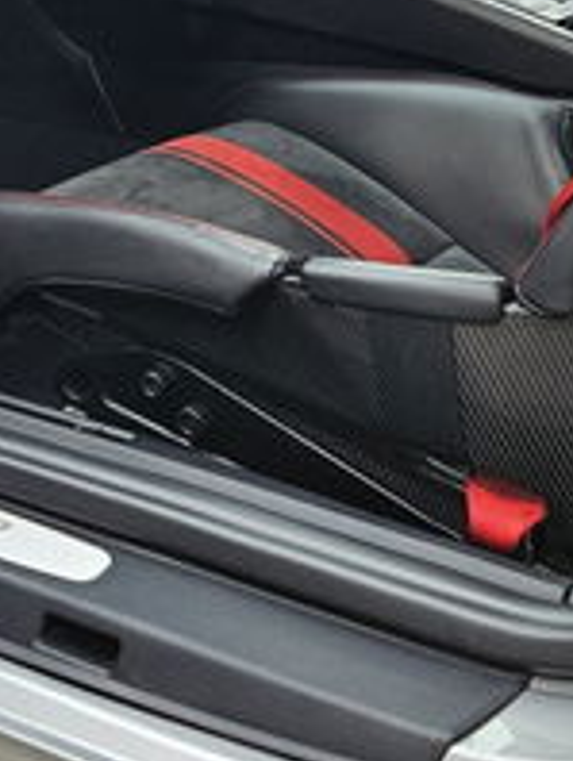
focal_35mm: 89
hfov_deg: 16.1
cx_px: -65
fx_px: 1960
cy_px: -31
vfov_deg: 21.1
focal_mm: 5.4
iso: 40
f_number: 1.8
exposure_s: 1/243
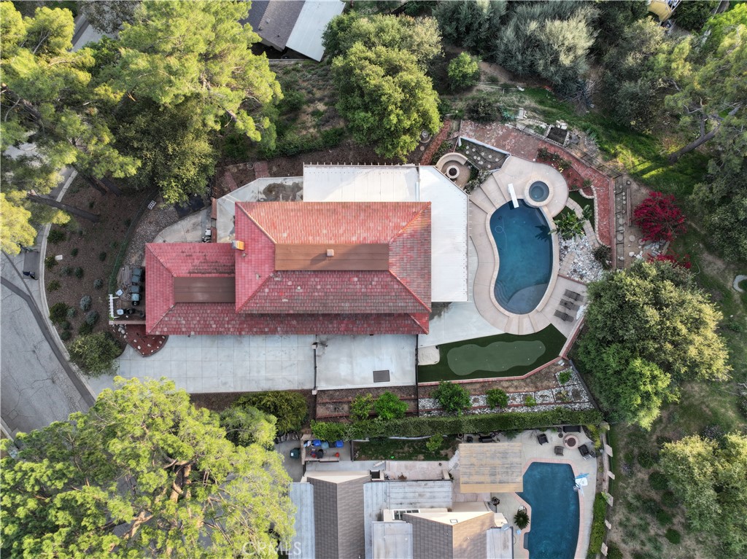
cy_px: 280
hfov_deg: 71.6
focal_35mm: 24
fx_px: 518
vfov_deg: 56.8
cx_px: 374
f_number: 2.8
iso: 110
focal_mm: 12.29
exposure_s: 1/120
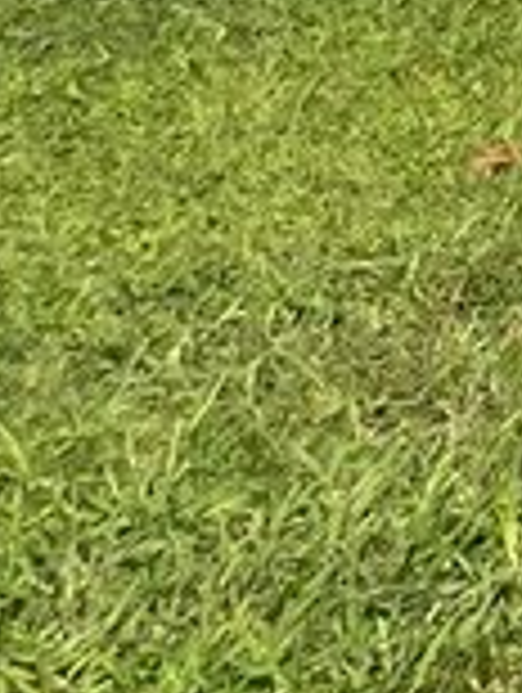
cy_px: -1154
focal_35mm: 191
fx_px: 3830
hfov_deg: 6.8
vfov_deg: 9.0
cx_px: 1717
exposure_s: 1/3861
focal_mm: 4.2
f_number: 1.6
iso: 32
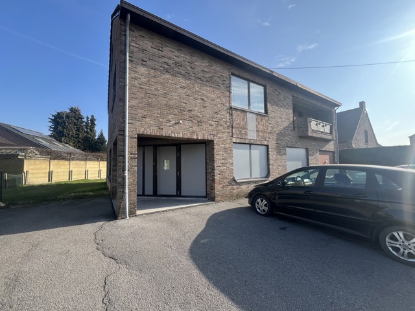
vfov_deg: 89.9
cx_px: 208
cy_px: 156
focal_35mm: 13
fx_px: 156
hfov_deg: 106.2
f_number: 1.8
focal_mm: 1.57
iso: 32
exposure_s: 1/511
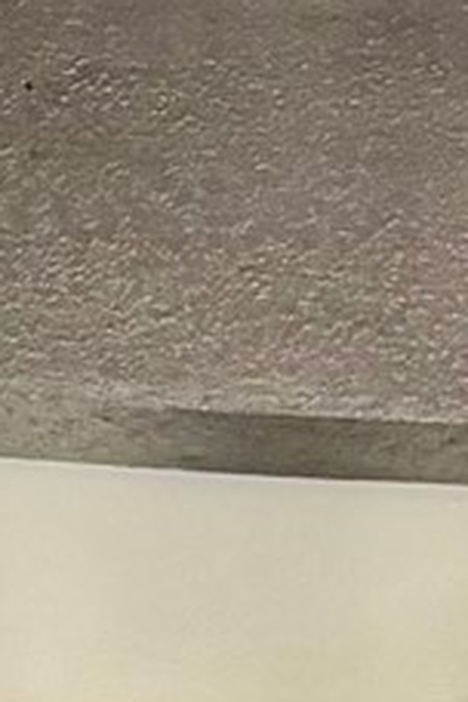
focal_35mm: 131
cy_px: 1469
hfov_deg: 10.2
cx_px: -212
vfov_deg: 13.2
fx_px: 2554
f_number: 2.2
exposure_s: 1/120
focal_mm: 2.22
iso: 200
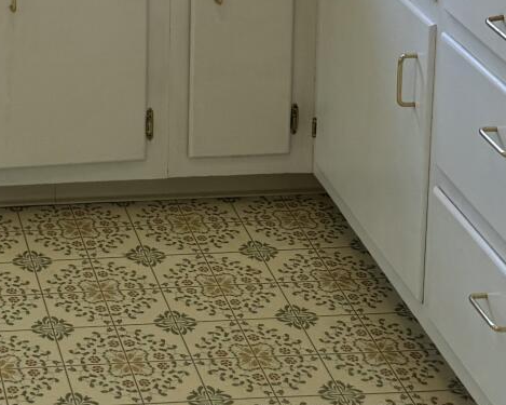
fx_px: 1497
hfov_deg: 18.3
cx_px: -83
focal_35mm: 100
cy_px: -417
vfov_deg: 13.2
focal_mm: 6.76
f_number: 1.78
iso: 64
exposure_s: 1/120
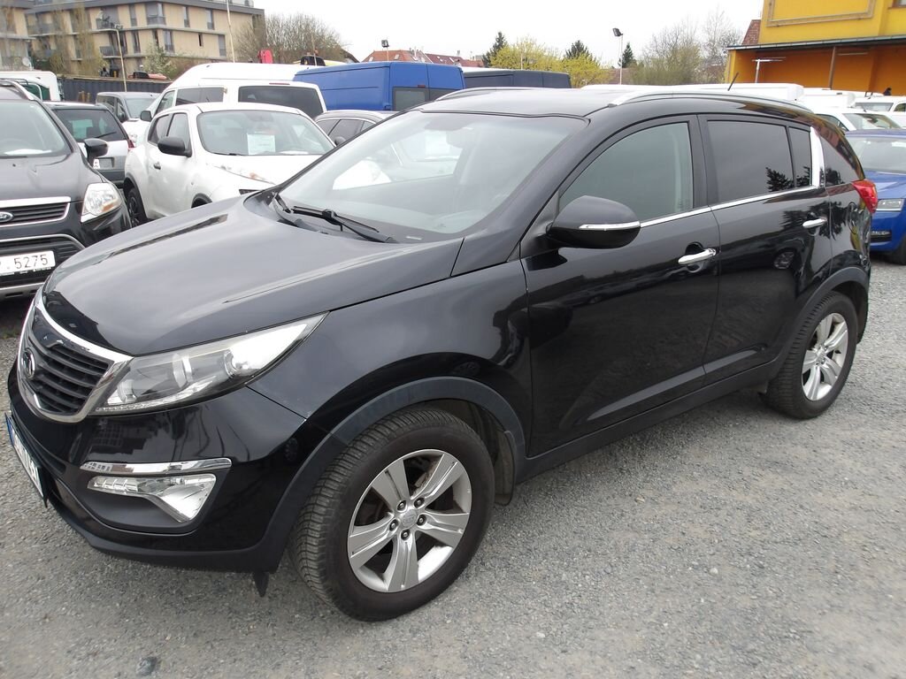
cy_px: 340
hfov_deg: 65.3
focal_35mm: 27
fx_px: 707
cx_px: 453
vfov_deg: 51.4
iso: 100
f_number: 3
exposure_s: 1/81
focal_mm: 4.9
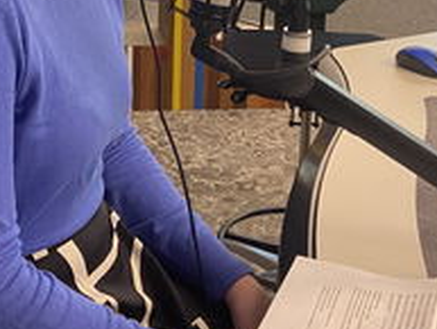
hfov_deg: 25.3
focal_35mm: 76
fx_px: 960
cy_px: -64
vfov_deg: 18.4
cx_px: 95
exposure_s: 1/50
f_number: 1.8
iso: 160
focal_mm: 4.25
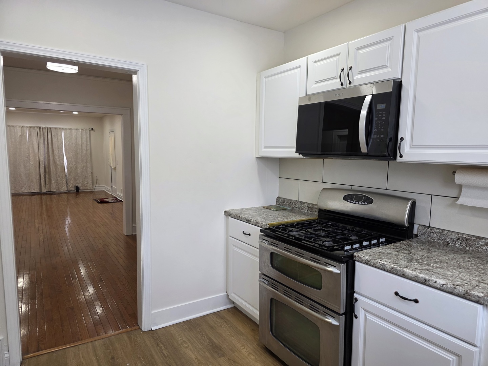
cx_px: 244
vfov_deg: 58.9
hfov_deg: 73.9
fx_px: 324
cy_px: 183
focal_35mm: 23
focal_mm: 6.3
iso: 125
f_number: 1.7
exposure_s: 1/120
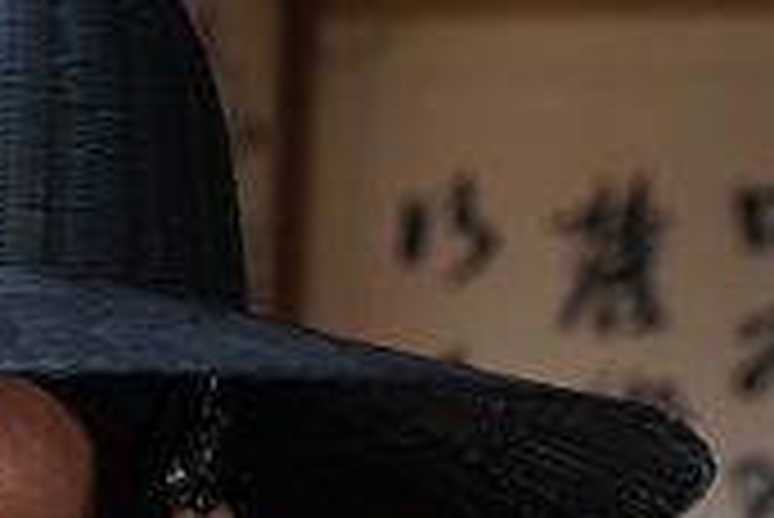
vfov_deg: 7.0
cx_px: -270
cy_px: 682
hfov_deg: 10.3
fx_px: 4196
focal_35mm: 195
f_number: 4
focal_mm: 61
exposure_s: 1/320
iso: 400
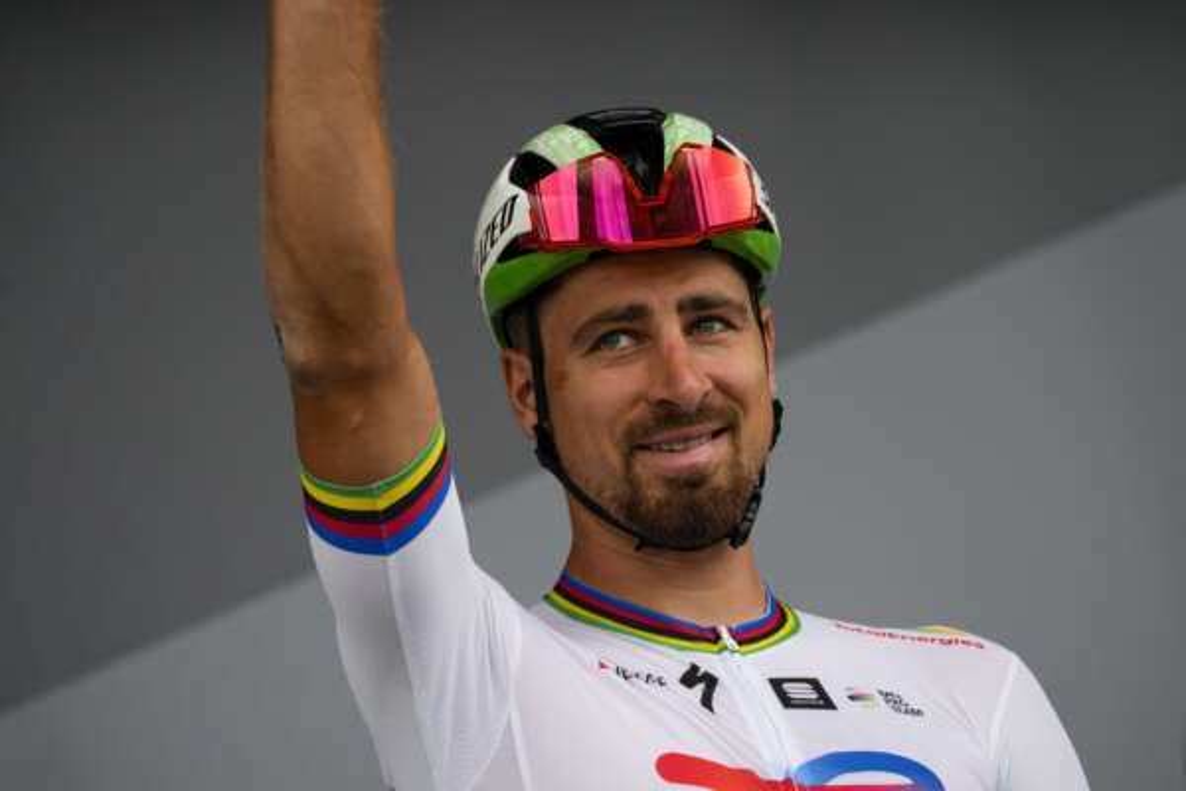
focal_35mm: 177
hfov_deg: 11.6
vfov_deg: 7.8
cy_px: 396
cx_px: 593
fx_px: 5831
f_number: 5.6
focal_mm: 177
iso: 640
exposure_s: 1/1000
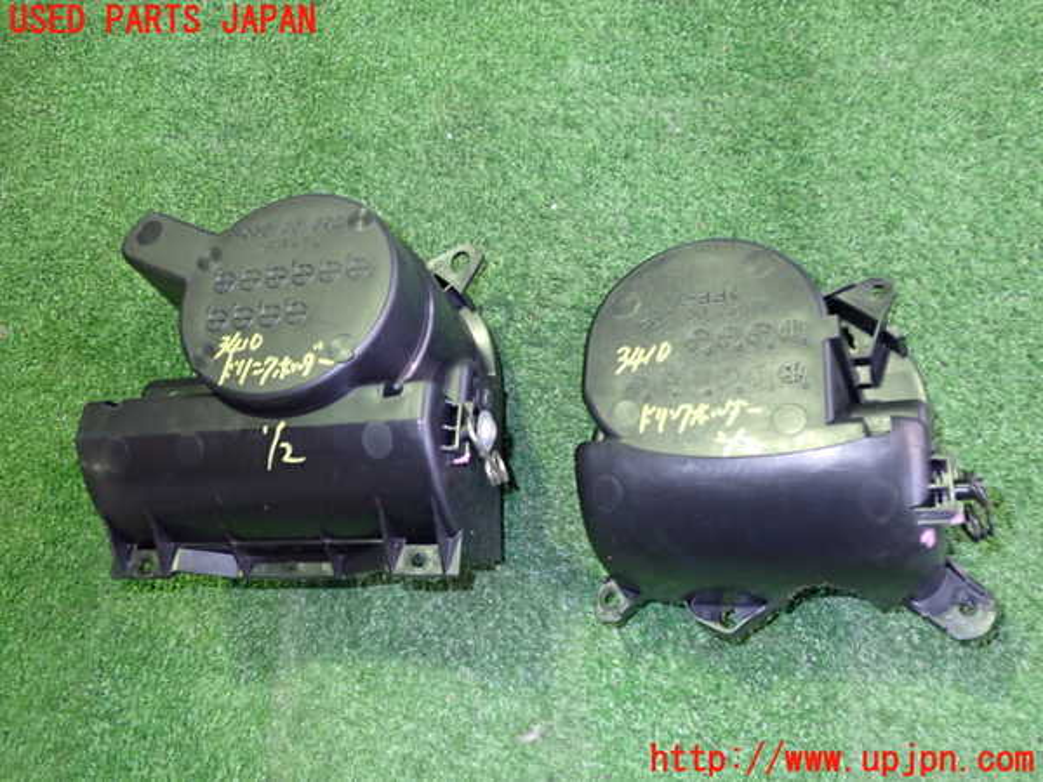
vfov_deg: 46.8
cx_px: 522
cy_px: 391
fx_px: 904
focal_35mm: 30
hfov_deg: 60.0
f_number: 6.3
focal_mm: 5.4
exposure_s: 1/4
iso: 640
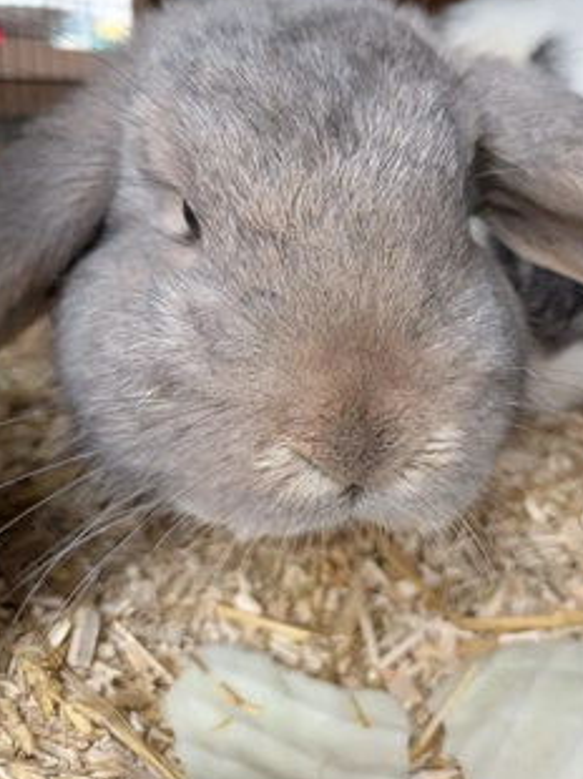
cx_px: 349
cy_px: 309
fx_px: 697
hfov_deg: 45.1
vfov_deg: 57.9
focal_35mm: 31
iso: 725
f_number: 1.7
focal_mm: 4.53
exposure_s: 1/97.1
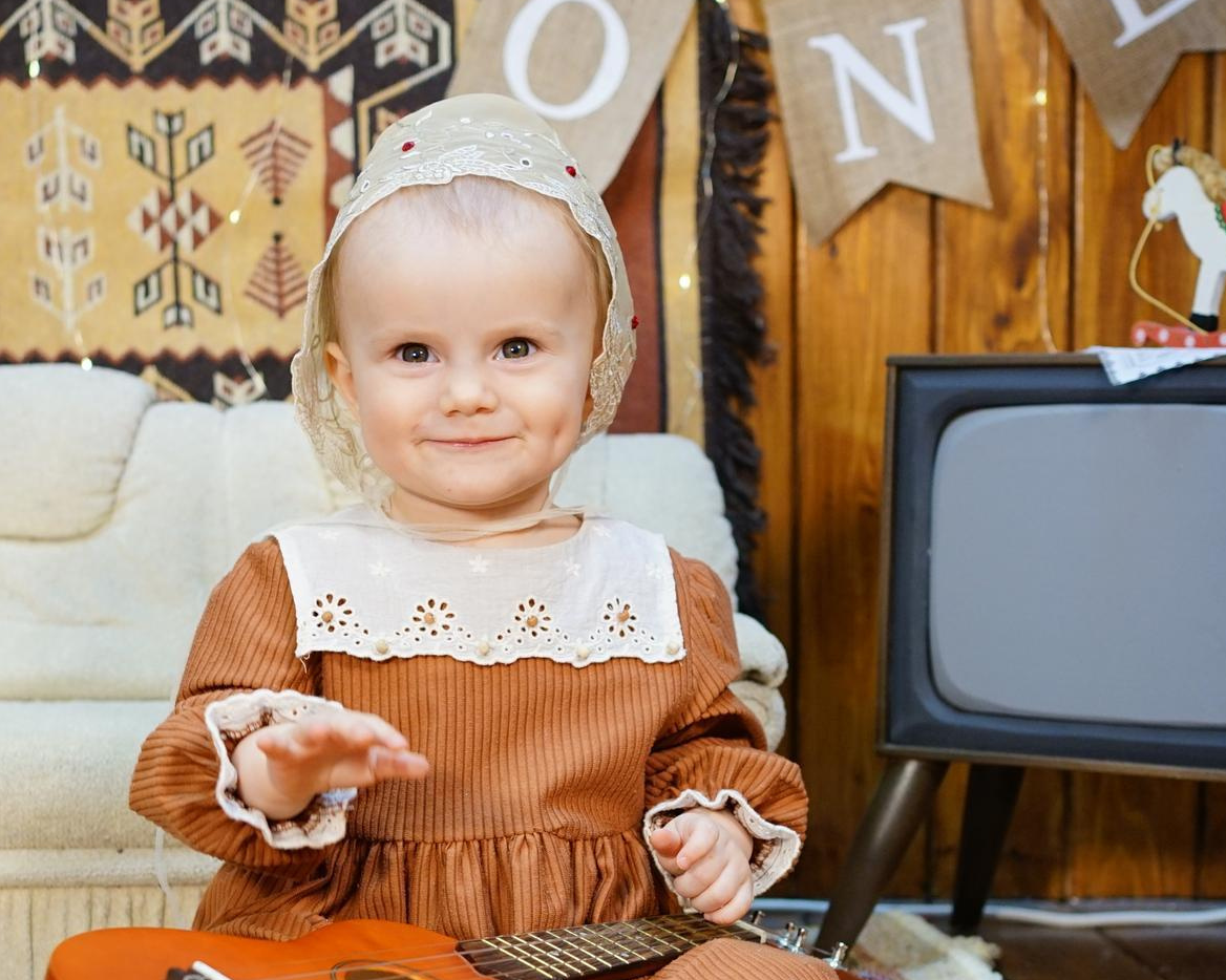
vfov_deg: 21.1
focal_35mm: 72
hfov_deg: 26.4
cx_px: 520
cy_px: 736
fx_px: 2612
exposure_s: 1/160
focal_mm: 35
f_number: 2.8
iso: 640
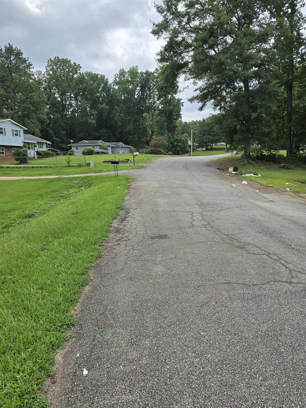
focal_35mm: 23
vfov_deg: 73.9
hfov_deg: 58.9
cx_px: 153
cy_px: 204
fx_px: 271
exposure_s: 1/713
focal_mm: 6.3
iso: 12
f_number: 1.7
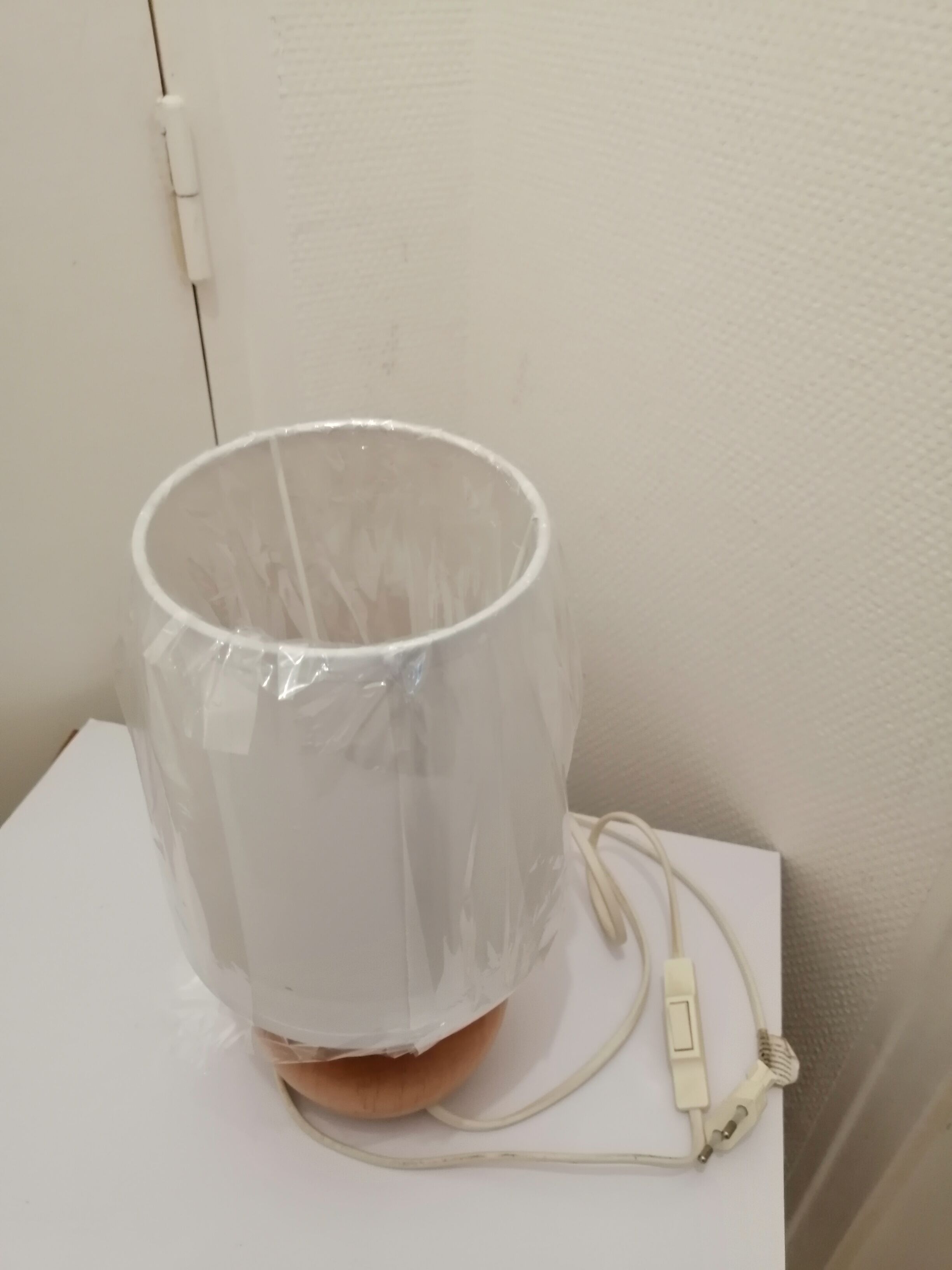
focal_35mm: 26
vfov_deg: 67.3
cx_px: 476
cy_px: 635
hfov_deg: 53.1
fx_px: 953
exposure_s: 1/33.3
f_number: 1.8
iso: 250
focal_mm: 3.96
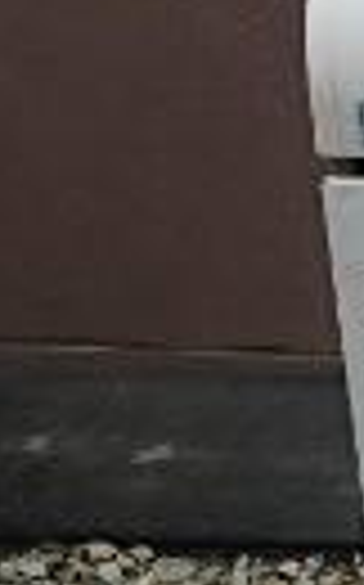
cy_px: 405
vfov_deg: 18.9
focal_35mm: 110
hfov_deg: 9.6
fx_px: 1750
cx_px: 1029
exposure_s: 1/500
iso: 125
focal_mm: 3.7
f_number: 3.5
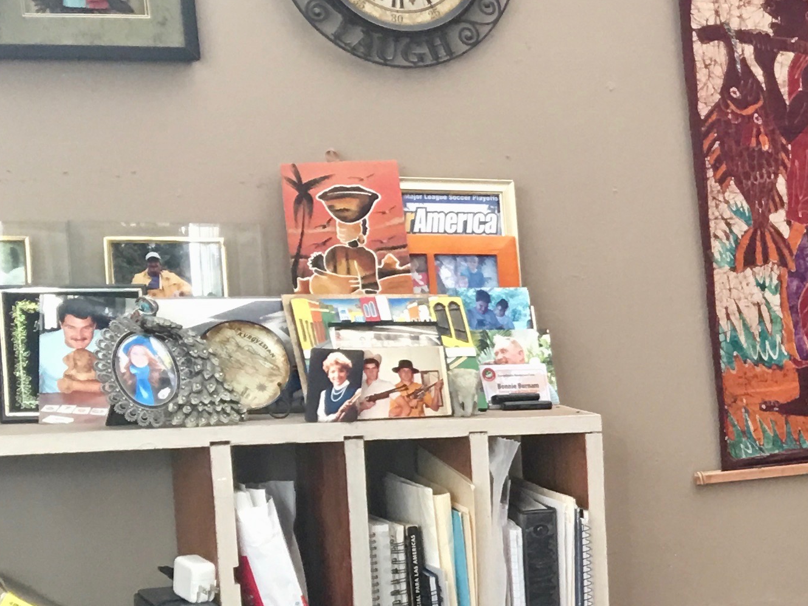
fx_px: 2054
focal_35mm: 88
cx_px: 1122
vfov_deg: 16.5
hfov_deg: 20.0
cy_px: 601
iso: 40
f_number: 2.2
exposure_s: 1/15
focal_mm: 4.15
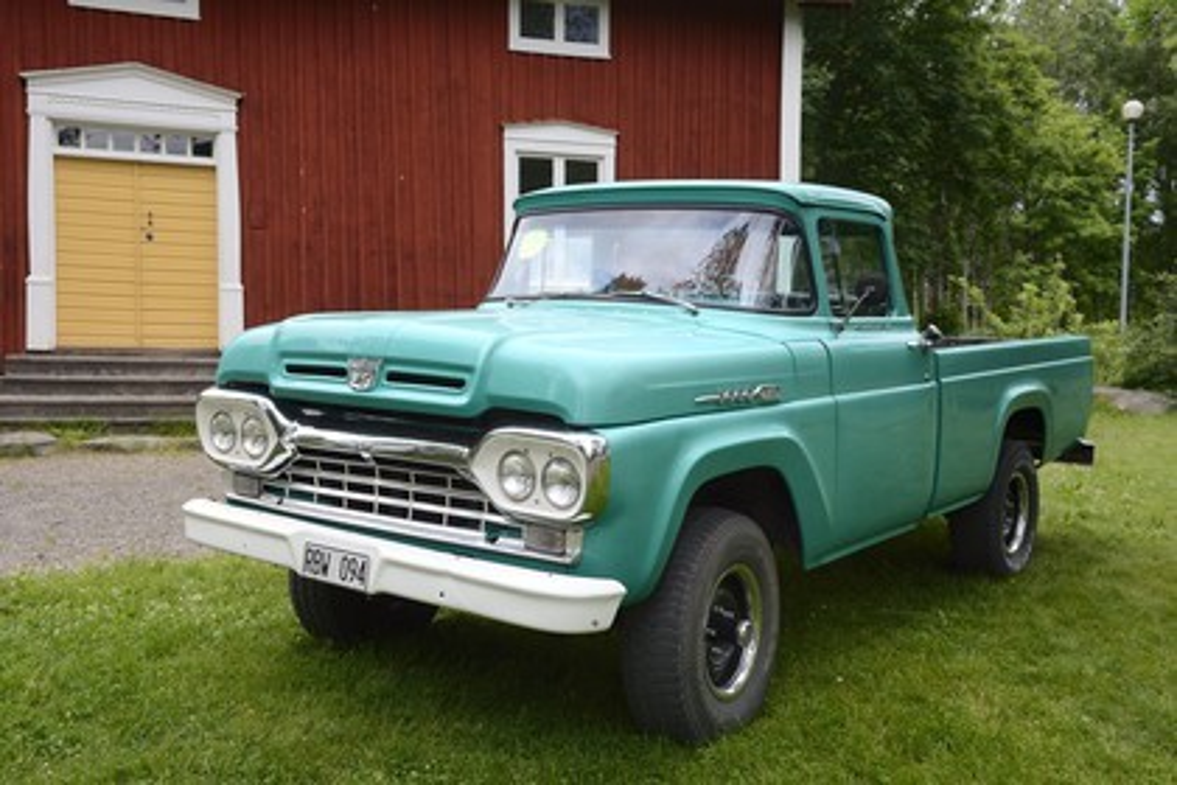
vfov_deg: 36.9
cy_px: 392
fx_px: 1177
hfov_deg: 53.1
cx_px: 588
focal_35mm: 36
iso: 800
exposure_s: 1/250
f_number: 8
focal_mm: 36
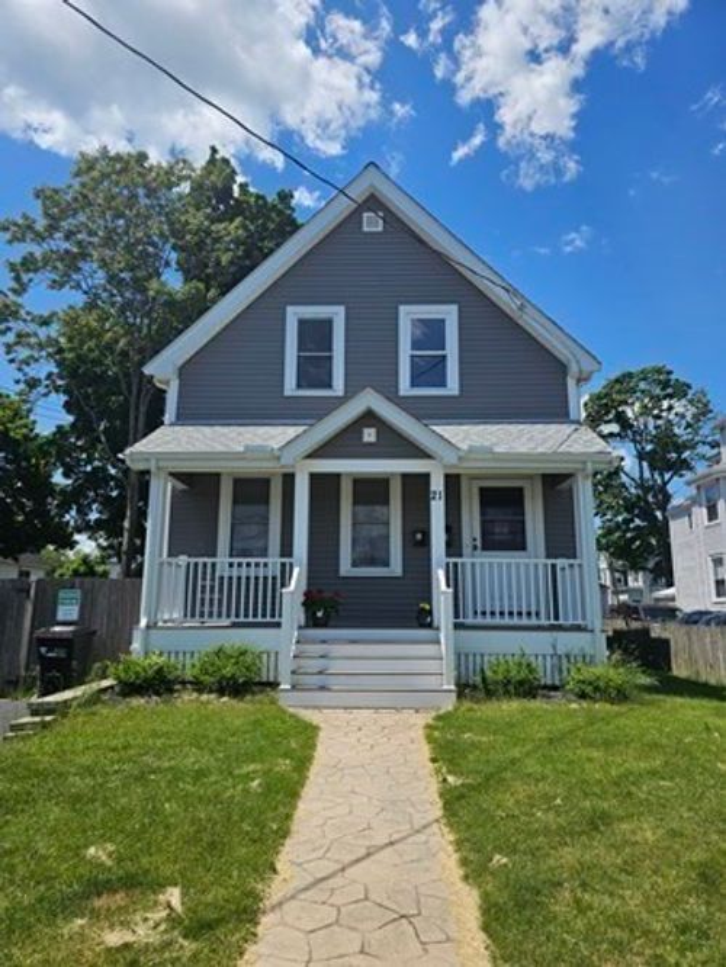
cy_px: 484
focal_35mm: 23
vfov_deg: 73.9
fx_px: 643
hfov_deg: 58.9
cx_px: 363
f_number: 1.7
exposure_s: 1/1429
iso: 16
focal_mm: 6.3
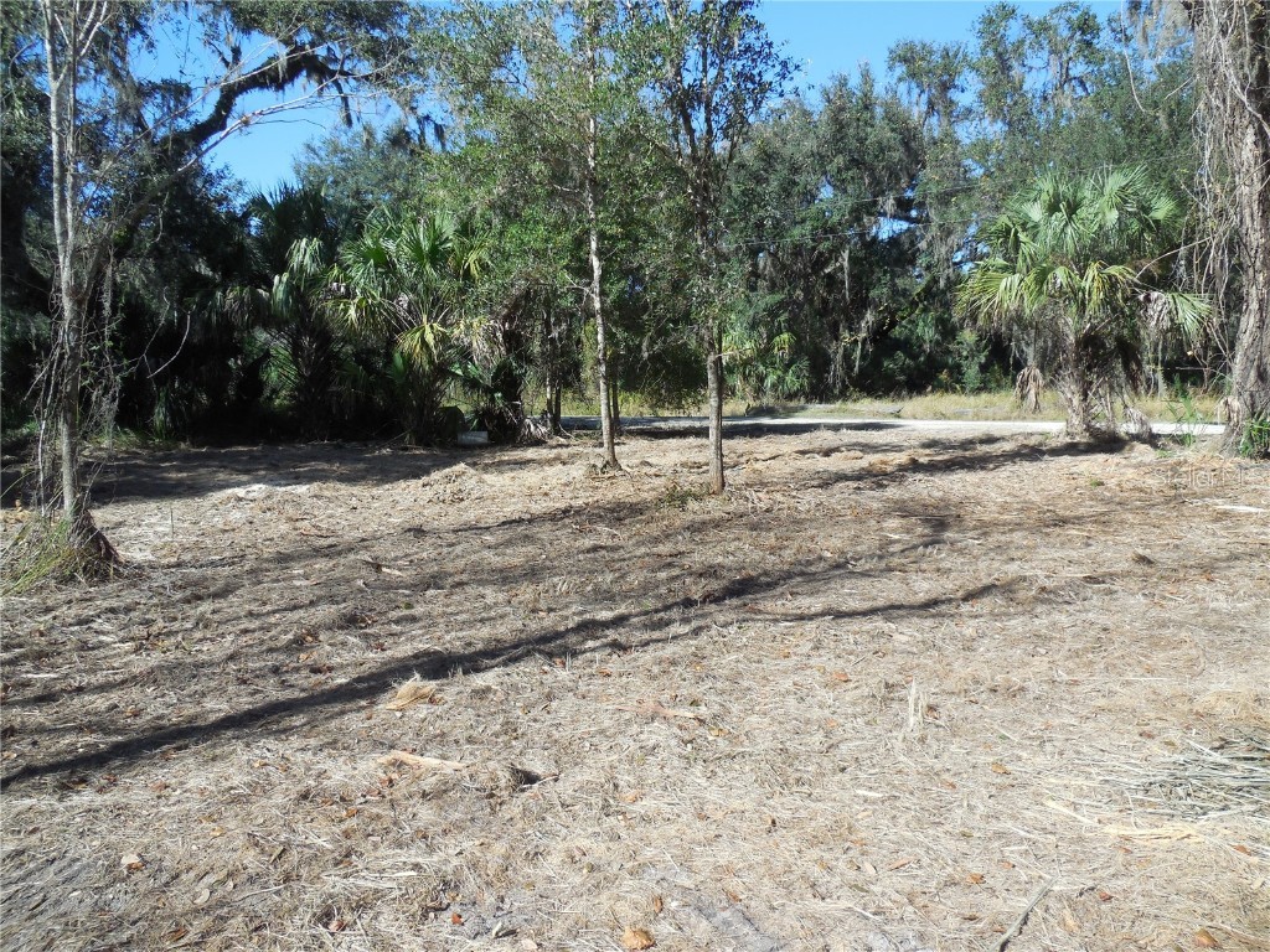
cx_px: 635
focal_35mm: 25
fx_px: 917
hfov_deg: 69.4
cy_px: 476
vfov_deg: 54.9
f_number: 3.1
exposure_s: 1/800
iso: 125
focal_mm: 4.5
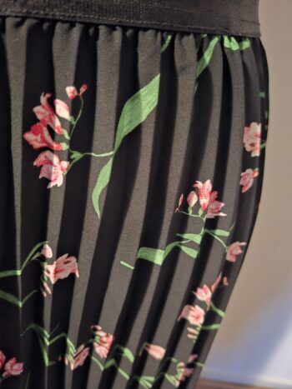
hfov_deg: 58.9
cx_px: 146
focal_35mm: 23
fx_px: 259
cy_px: 194
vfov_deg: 73.9
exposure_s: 1/8
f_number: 1.8
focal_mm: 5.54
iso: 1600
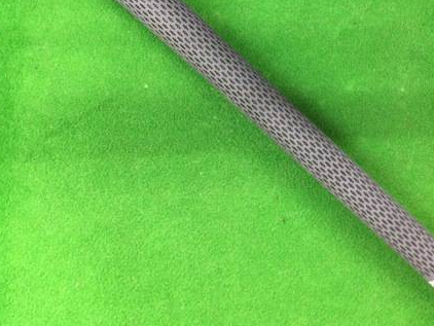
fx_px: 590
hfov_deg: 40.3
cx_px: 252
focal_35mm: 47
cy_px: 96
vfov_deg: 30.6
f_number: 2.4
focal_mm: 3.3
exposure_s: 1/30
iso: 200
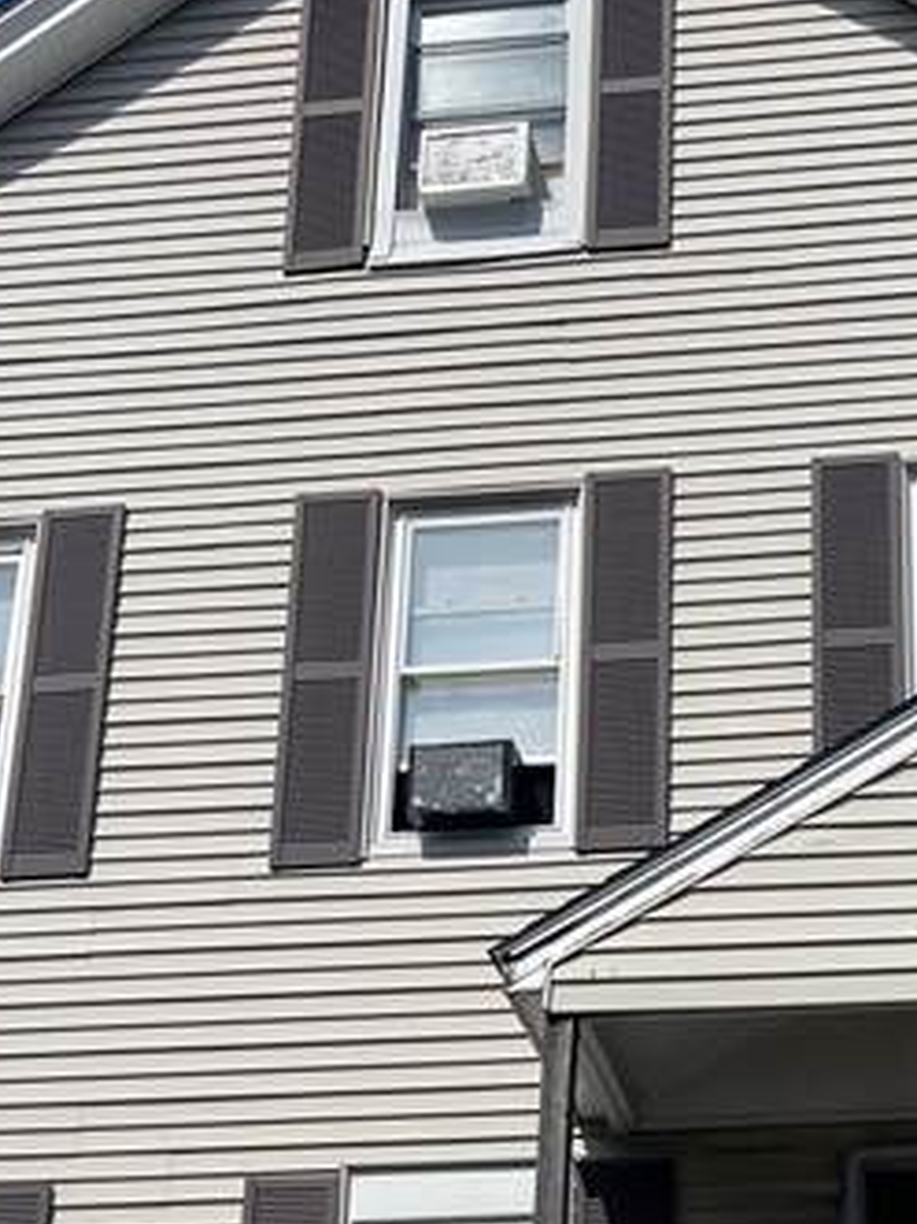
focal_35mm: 58
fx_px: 2050
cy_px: 1128
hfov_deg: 24.8
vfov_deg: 31.5
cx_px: 717
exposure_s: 1/4902
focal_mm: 5.1
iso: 32
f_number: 1.6
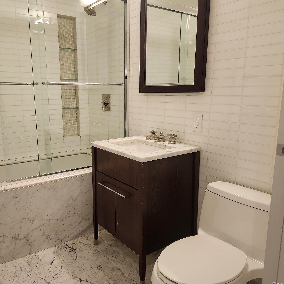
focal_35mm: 28
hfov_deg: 56.9
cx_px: 115
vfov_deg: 57.3
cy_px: 142
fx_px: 260
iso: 640
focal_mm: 5.54
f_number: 1.8
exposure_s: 1/60
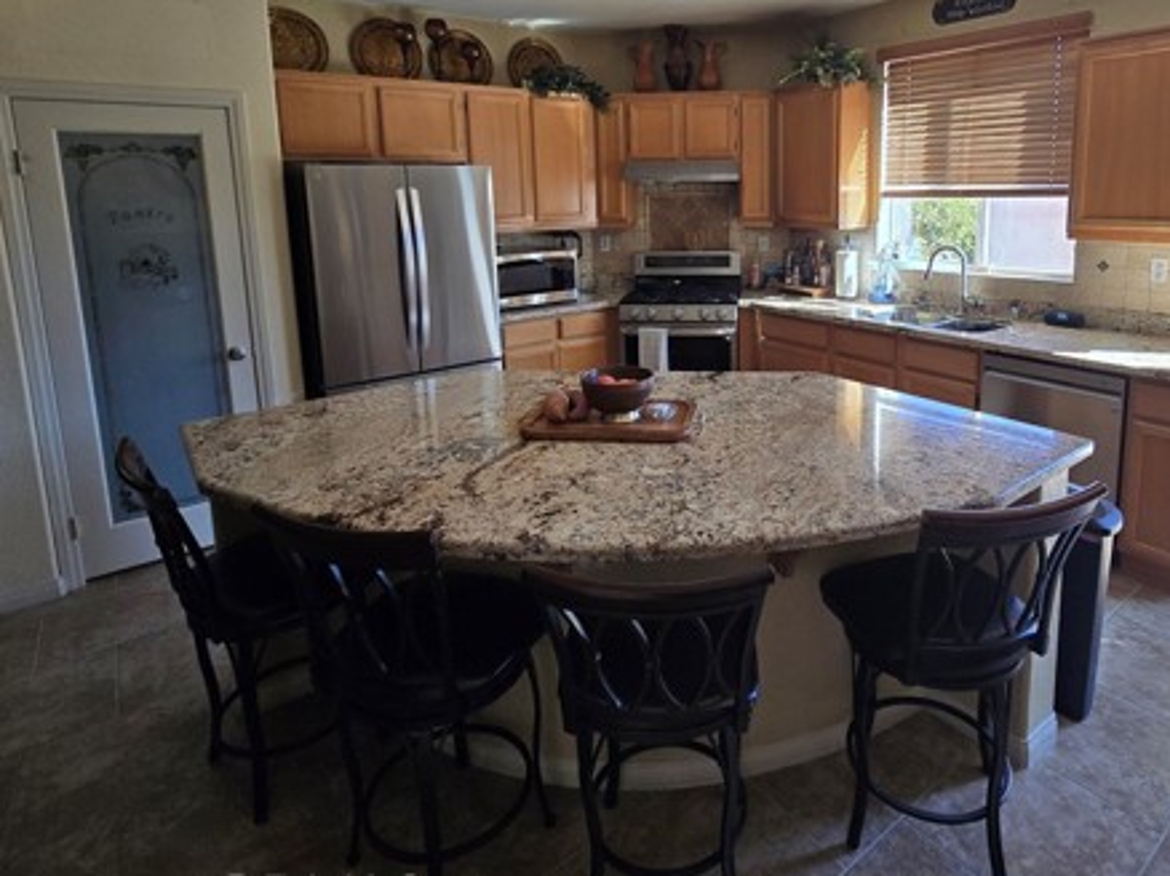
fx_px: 642
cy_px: 296
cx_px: 684
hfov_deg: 84.0
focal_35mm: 19
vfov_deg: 66.9
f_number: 2.2
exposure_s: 1/120
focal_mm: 2.2
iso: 100
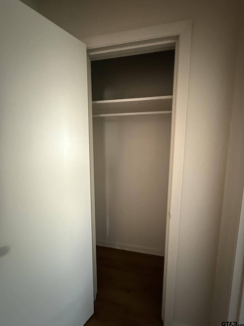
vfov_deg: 102.1
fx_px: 132
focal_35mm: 14
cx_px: 122
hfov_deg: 85.7
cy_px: 163
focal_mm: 2.22
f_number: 2.2
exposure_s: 1/30
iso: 1250
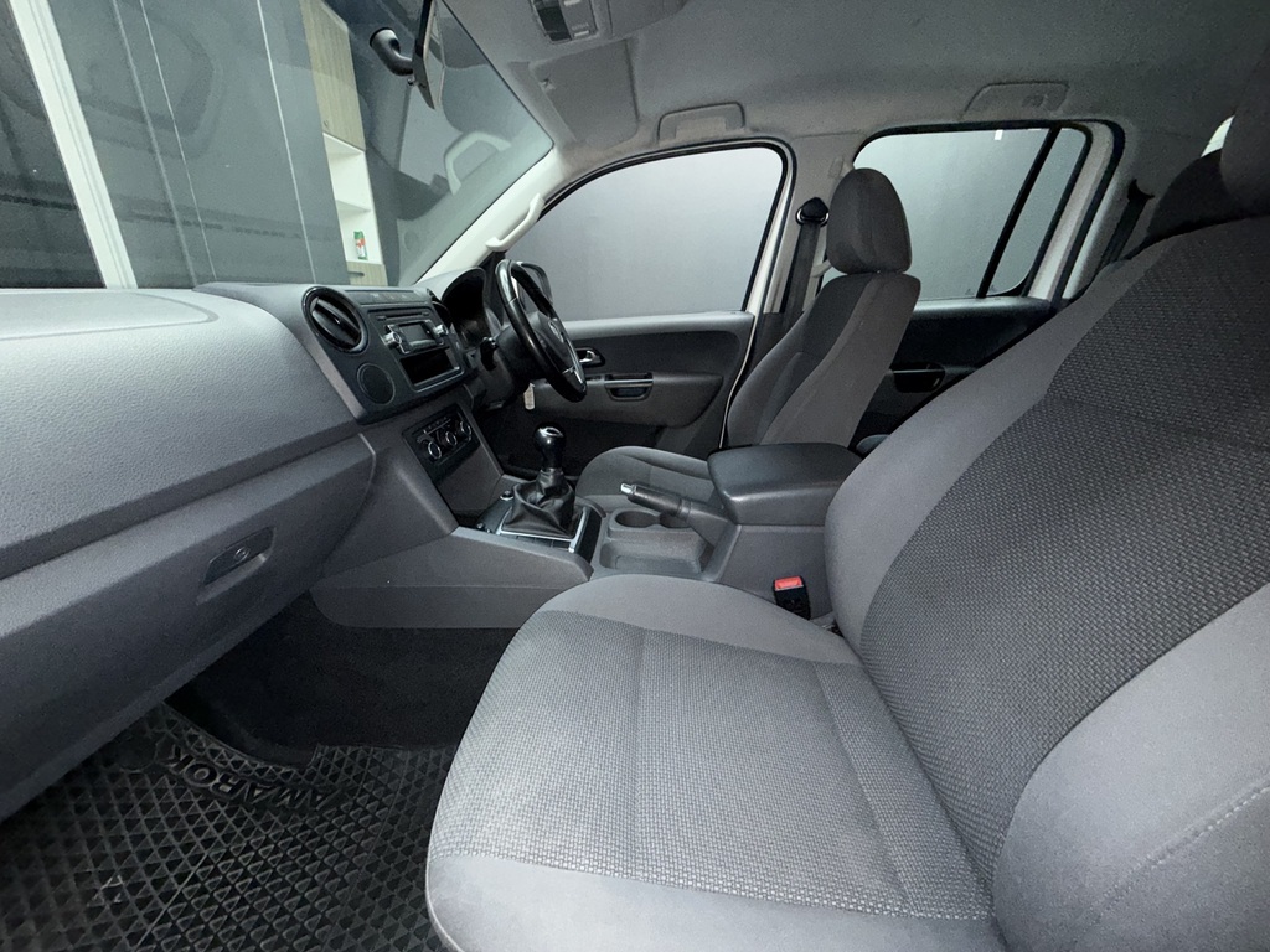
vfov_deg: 85.7
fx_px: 514
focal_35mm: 14
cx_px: 635
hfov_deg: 102.1
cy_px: 476
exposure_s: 1/50
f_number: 2.2
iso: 200
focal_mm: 2.22
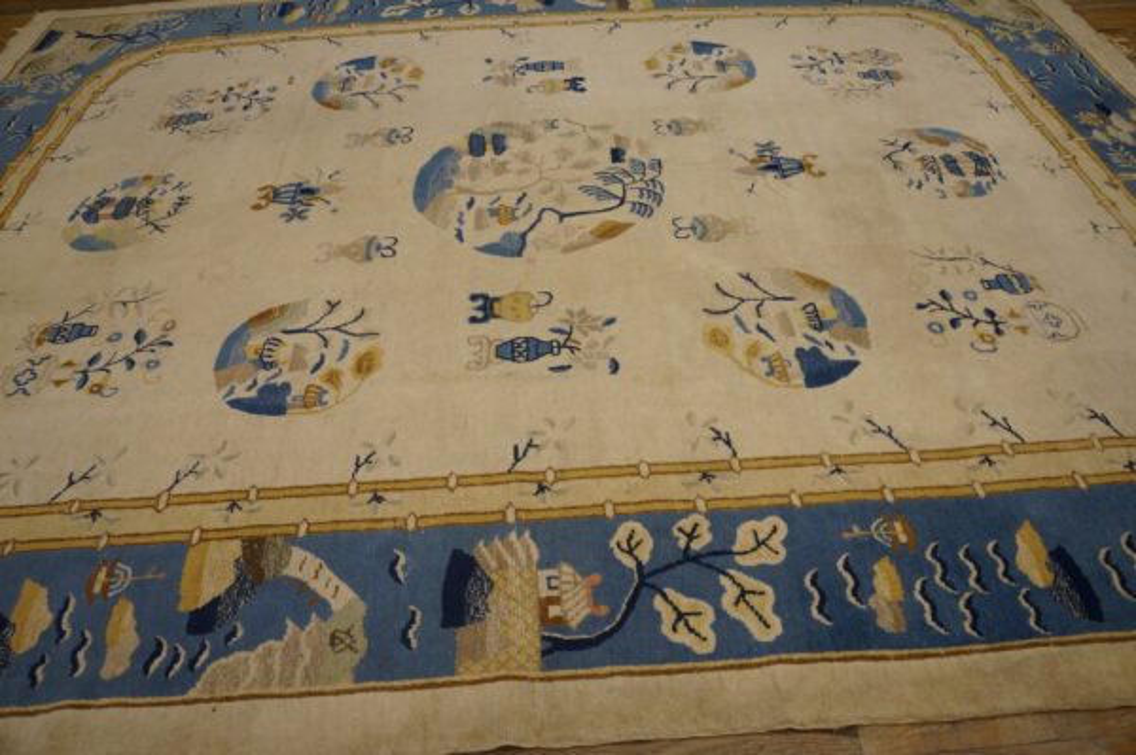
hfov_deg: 67.4
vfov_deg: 47.9
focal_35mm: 27
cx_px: 568
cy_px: 378
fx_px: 851
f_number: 4
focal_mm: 18
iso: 320
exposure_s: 1/60
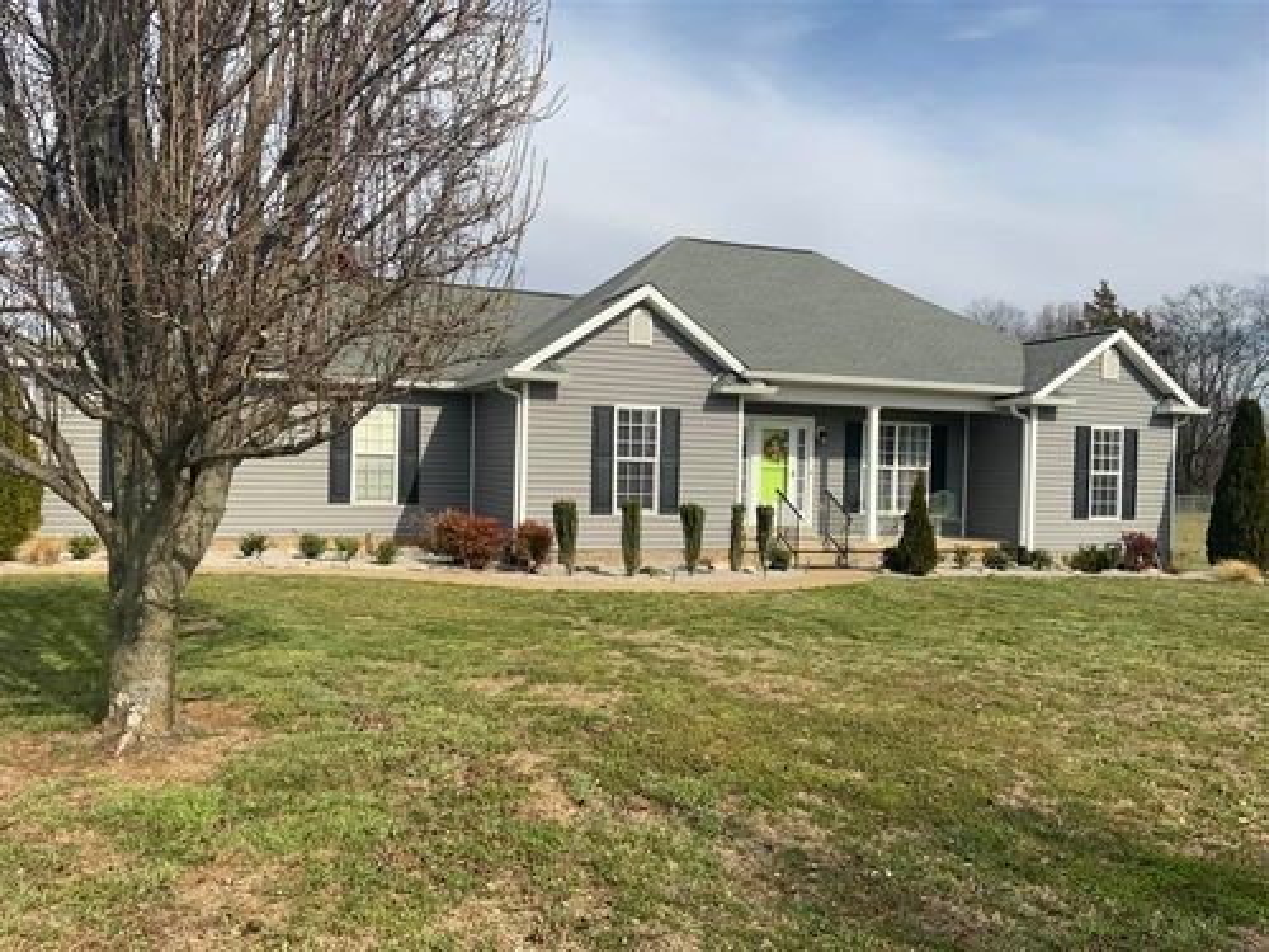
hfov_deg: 61.7
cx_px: 634
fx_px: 1063
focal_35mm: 29
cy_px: 476
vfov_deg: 48.2
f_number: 1.8
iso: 16
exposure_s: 1/2320
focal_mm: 3
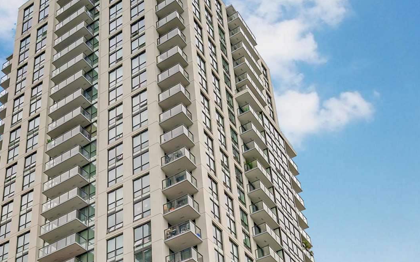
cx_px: 137
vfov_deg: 22.3
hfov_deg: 36.8
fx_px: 623
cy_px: 295
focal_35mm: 54
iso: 100
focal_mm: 18.5
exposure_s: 1/320
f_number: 14
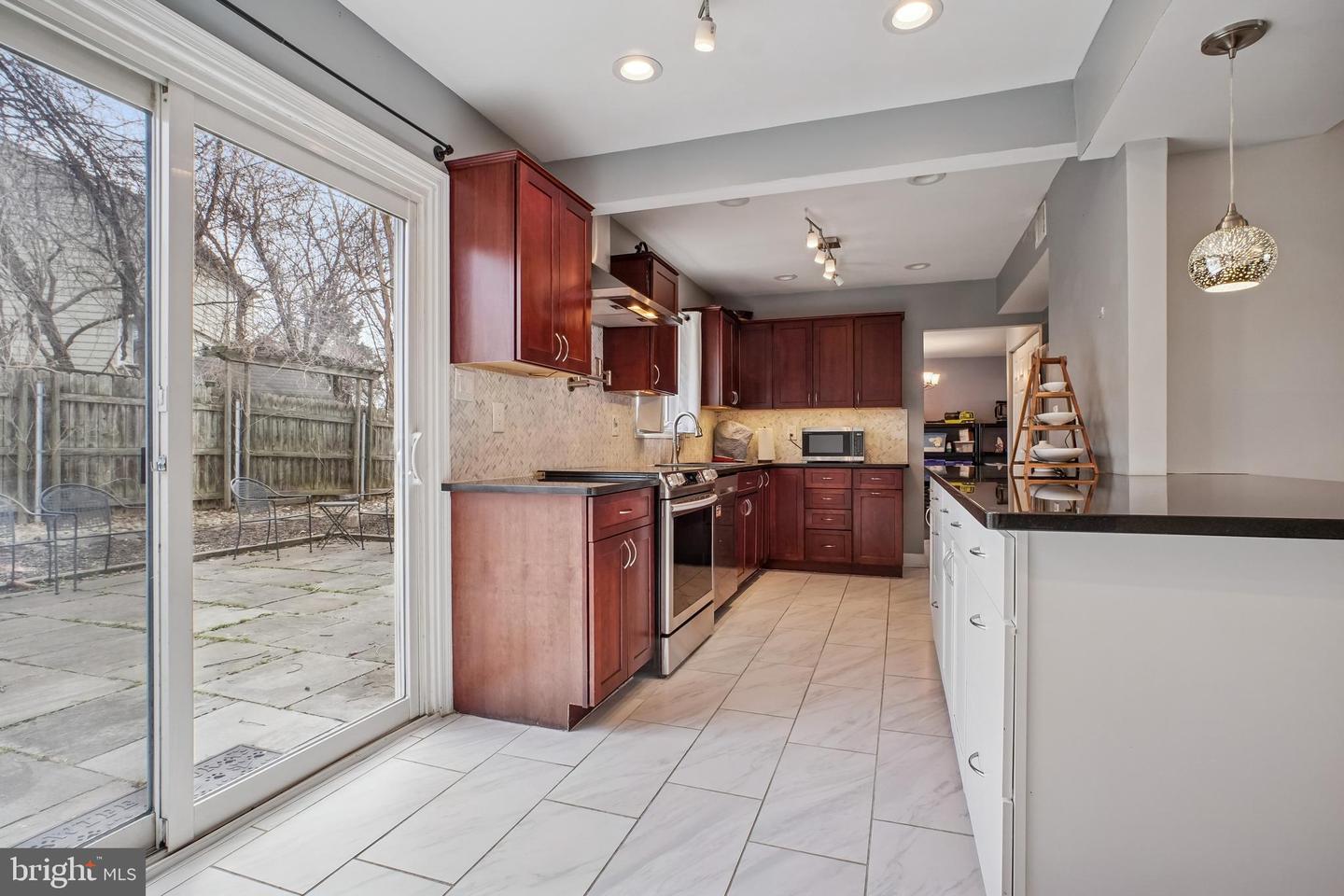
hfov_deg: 95.0
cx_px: 672
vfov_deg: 72.1
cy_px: 448
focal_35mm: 16
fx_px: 616
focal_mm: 11
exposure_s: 1/100
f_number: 8
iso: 500
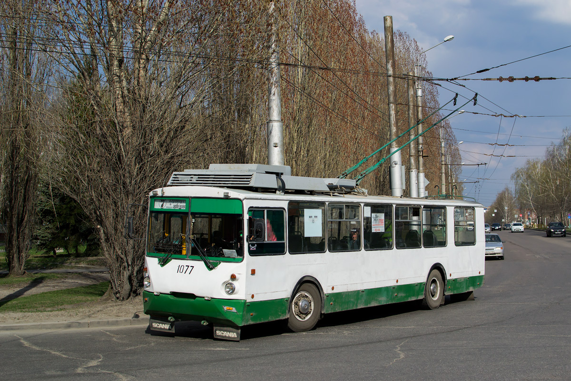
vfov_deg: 25.8
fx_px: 833
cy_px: 190
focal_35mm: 52
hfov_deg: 37.9
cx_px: 286
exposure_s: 1/1250
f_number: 6.3
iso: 200
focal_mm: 35
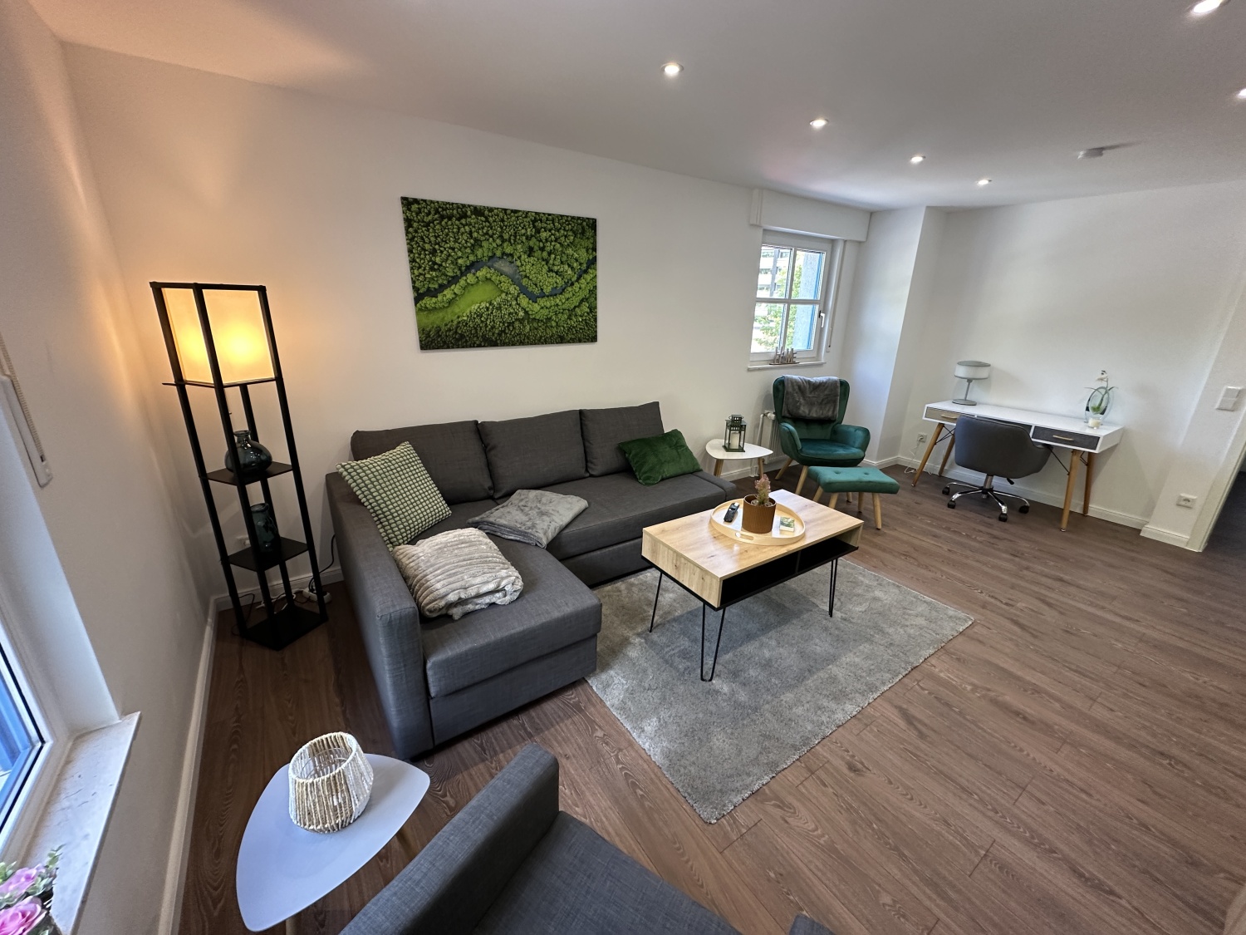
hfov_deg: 102.1
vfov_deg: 85.7
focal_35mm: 14
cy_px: 468
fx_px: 504
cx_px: 623
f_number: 2.2
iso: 200
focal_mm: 2.22
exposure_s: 1/100
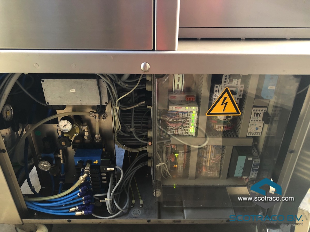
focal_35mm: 28
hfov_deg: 63.4
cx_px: 155
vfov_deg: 49.7
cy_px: 116
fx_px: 251
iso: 100
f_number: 1.8
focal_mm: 3.99
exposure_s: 1/6
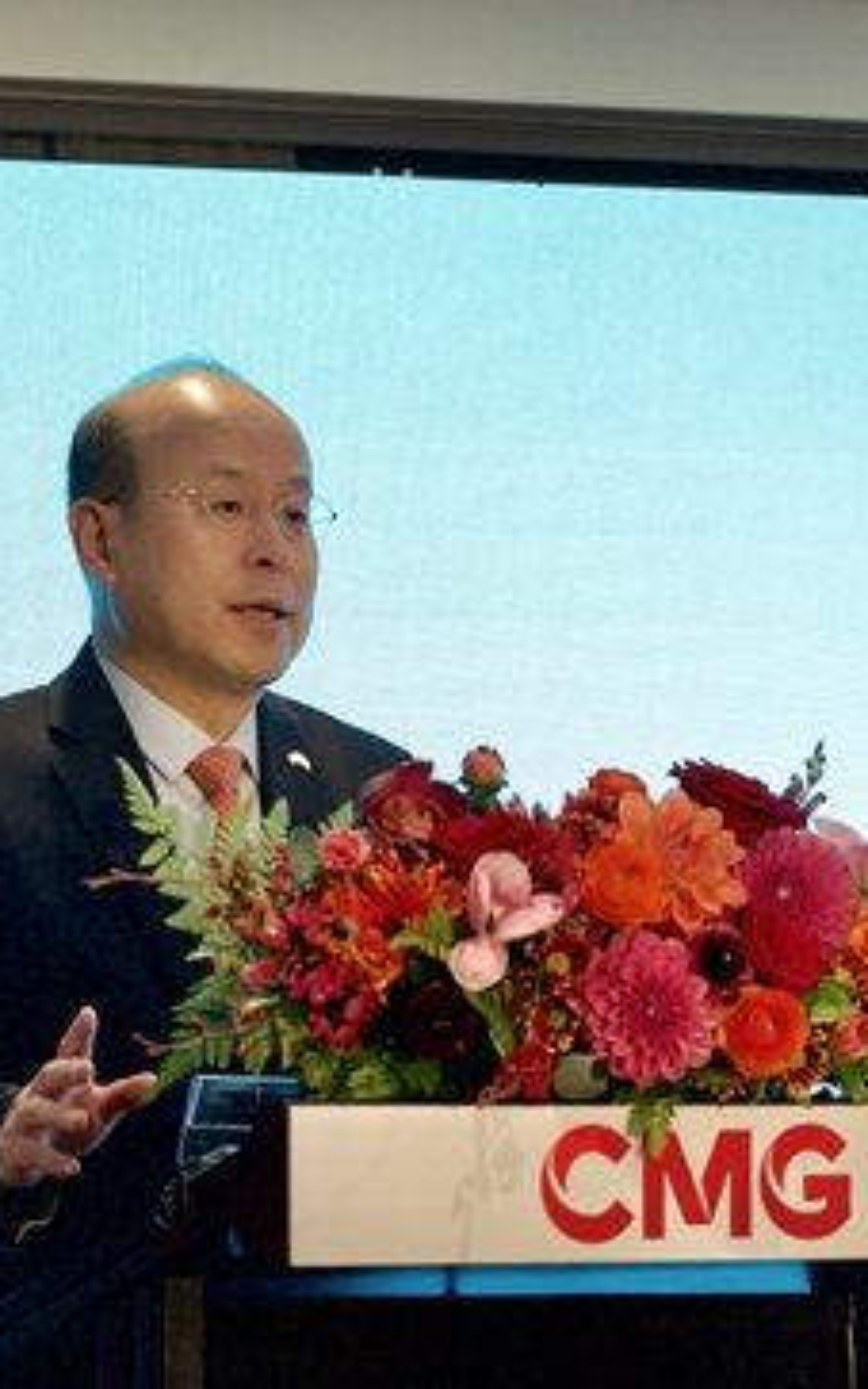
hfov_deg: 8.7
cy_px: 691
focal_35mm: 150
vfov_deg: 13.9
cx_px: 279
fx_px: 5675
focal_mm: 65
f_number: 4
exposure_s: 1/160
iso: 1000
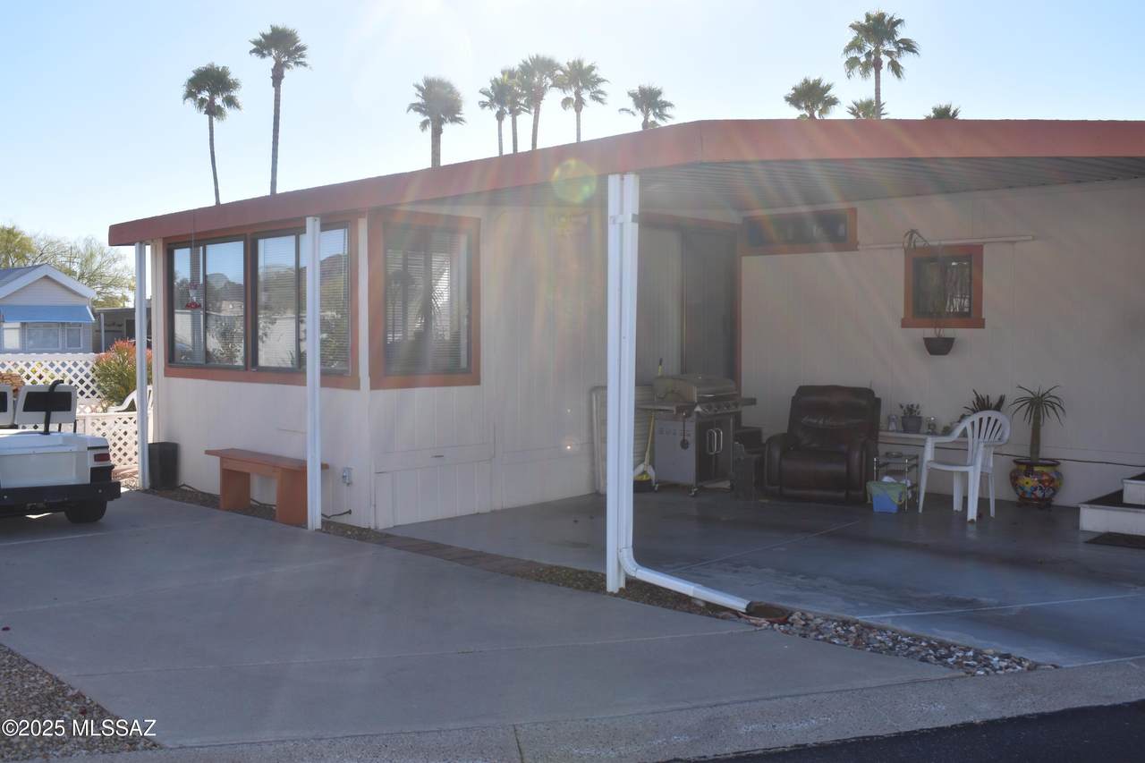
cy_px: 382
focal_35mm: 32
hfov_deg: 59.5
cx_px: 572
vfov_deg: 41.7
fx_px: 1002
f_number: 9
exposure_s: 1/200
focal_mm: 21
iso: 100
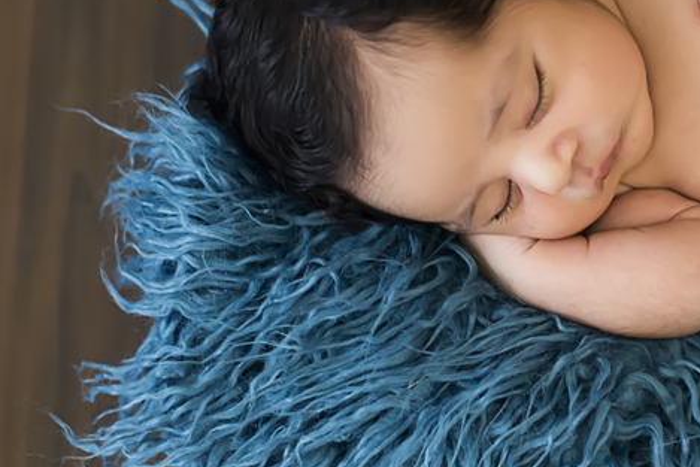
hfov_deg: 15.8
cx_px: 645
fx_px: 2490
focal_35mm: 128
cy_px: 184
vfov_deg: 10.7
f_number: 3.2
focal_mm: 50
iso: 1600
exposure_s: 1/160
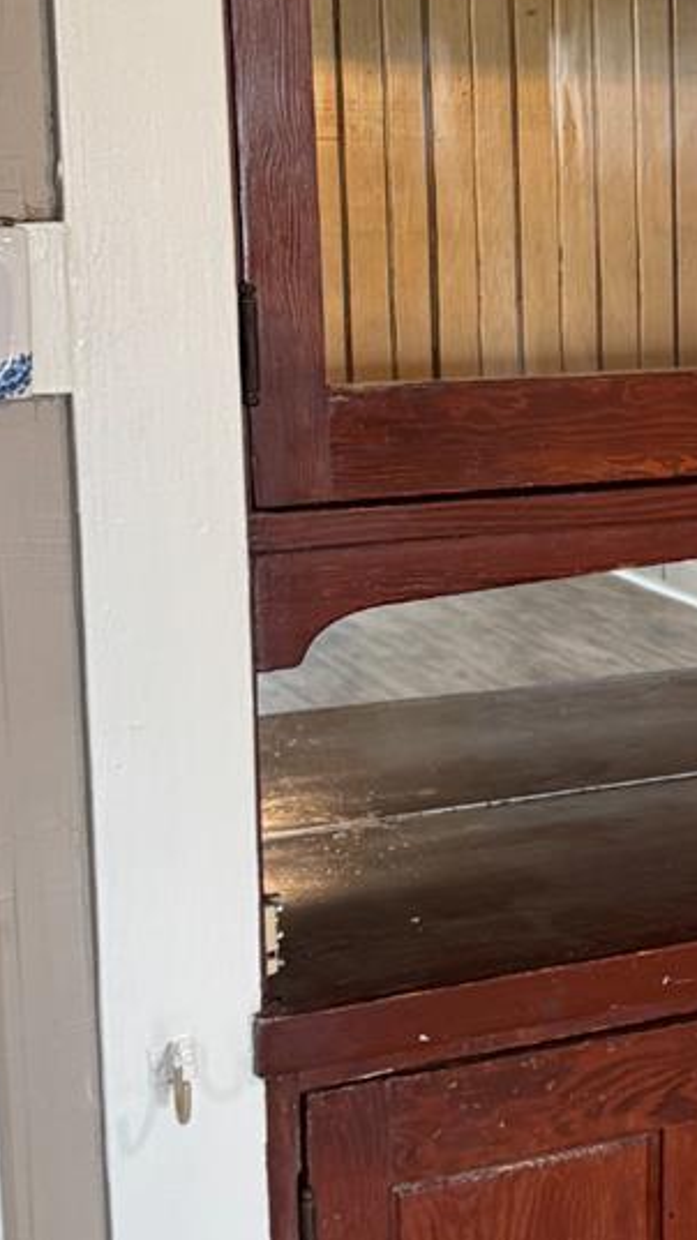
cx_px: 945
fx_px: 2399
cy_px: 475
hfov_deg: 15.6
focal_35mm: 73
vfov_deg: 28.9
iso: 320
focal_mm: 6.76
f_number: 1.78
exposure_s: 1/60
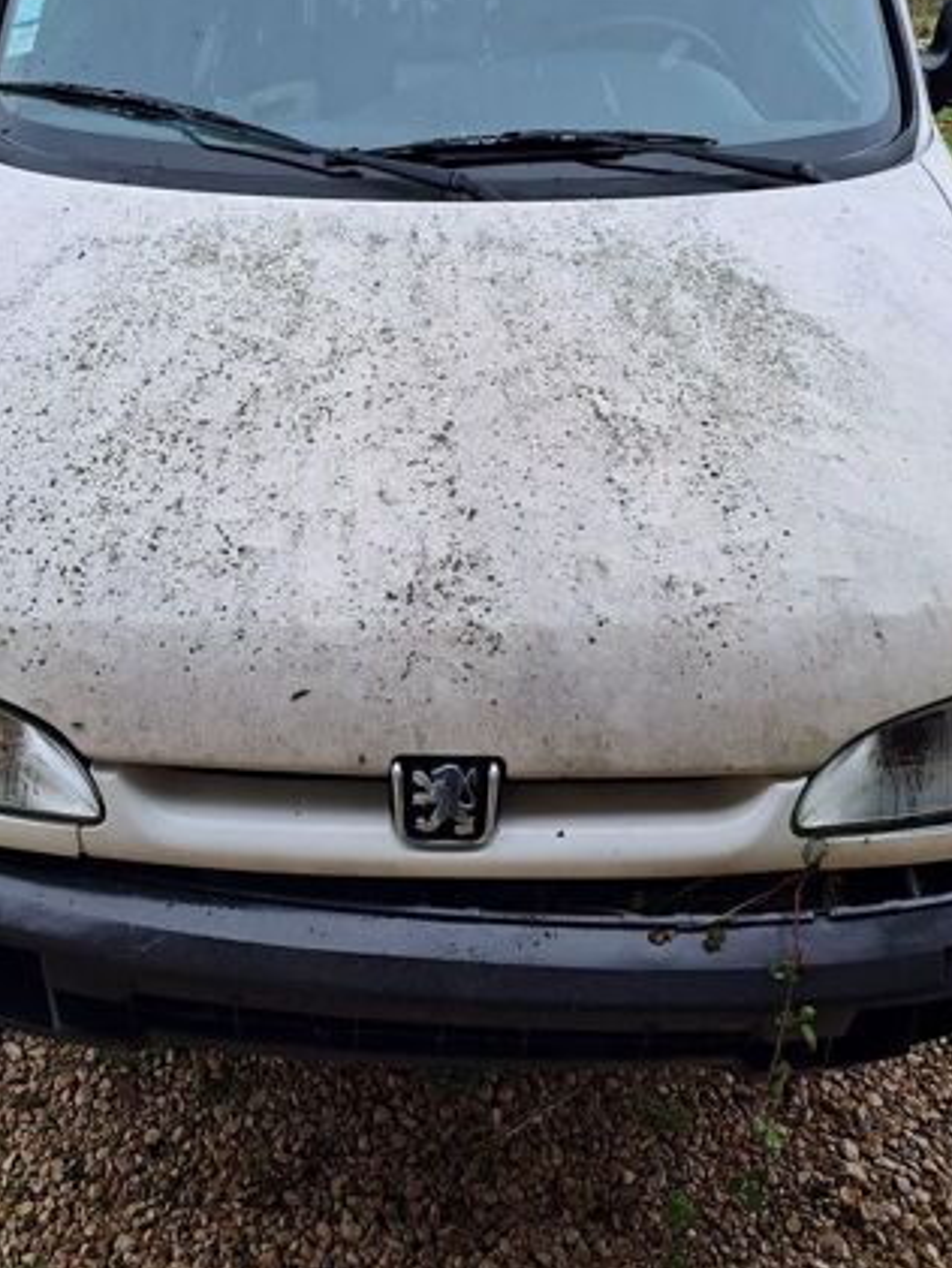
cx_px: 383
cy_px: 506
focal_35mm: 38
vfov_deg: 48.7
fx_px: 1393
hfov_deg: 37.6
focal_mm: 4.65
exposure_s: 1/216
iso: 32
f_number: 1.8
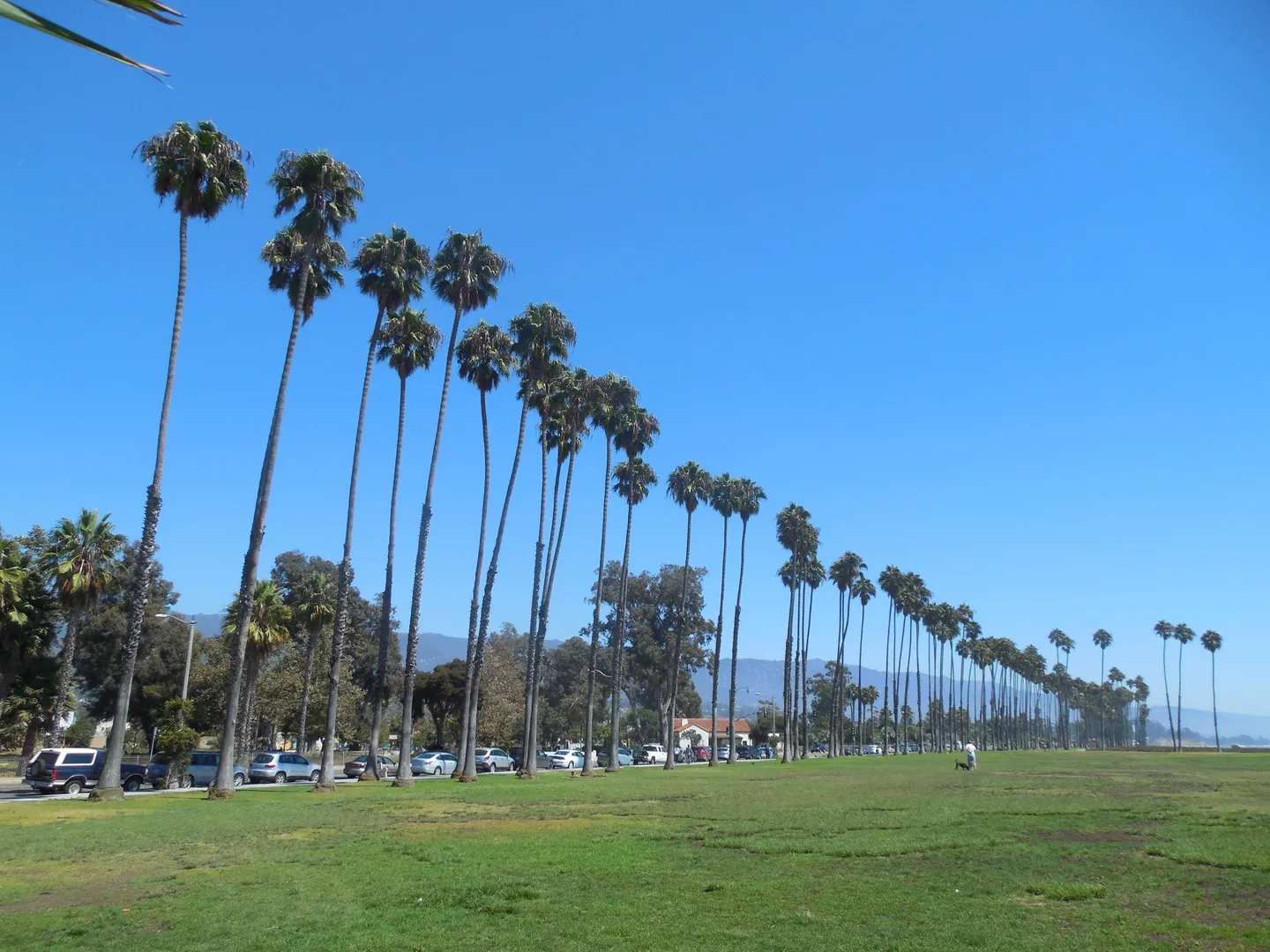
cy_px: 476
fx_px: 917
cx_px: 635
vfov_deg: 54.9
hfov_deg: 69.4
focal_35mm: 25
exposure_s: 1/1250
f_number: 3.3
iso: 125
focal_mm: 4.5
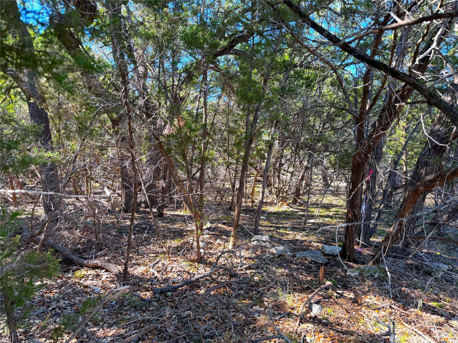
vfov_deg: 56.8
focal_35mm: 24
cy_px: 172
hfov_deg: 71.6
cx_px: 229
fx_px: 318
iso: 64
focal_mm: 6.76
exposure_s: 1/184
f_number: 1.78
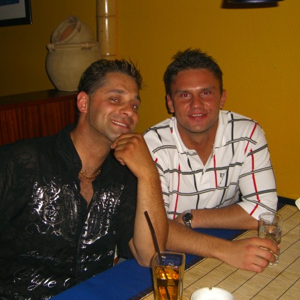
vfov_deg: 37.6
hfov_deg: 37.5
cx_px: 144
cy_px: 150
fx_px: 441
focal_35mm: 45
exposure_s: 1/60
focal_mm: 7.9
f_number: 2.8
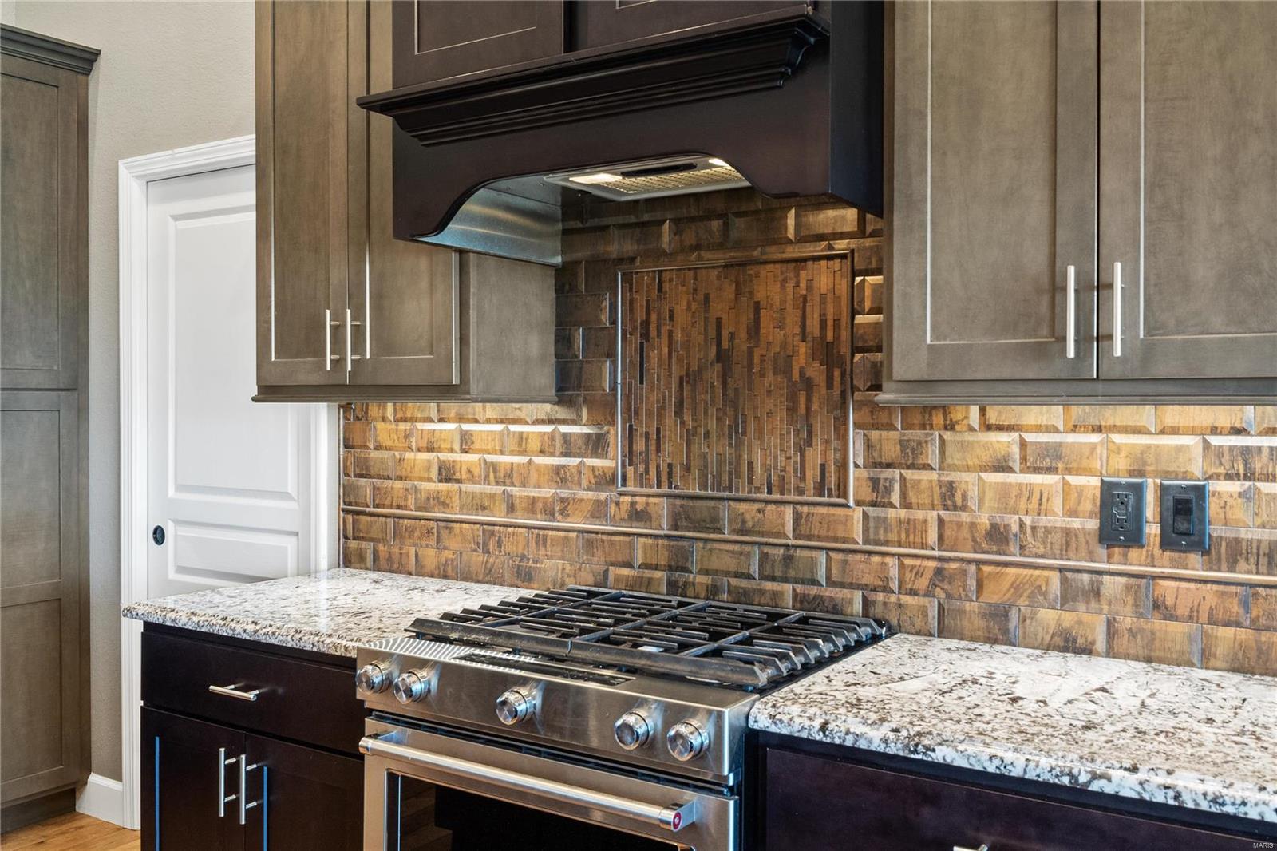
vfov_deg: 43.6
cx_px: 638
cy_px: 426
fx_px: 1064
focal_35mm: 30
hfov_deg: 61.9
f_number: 9
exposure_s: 1/1.25
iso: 400
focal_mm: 15
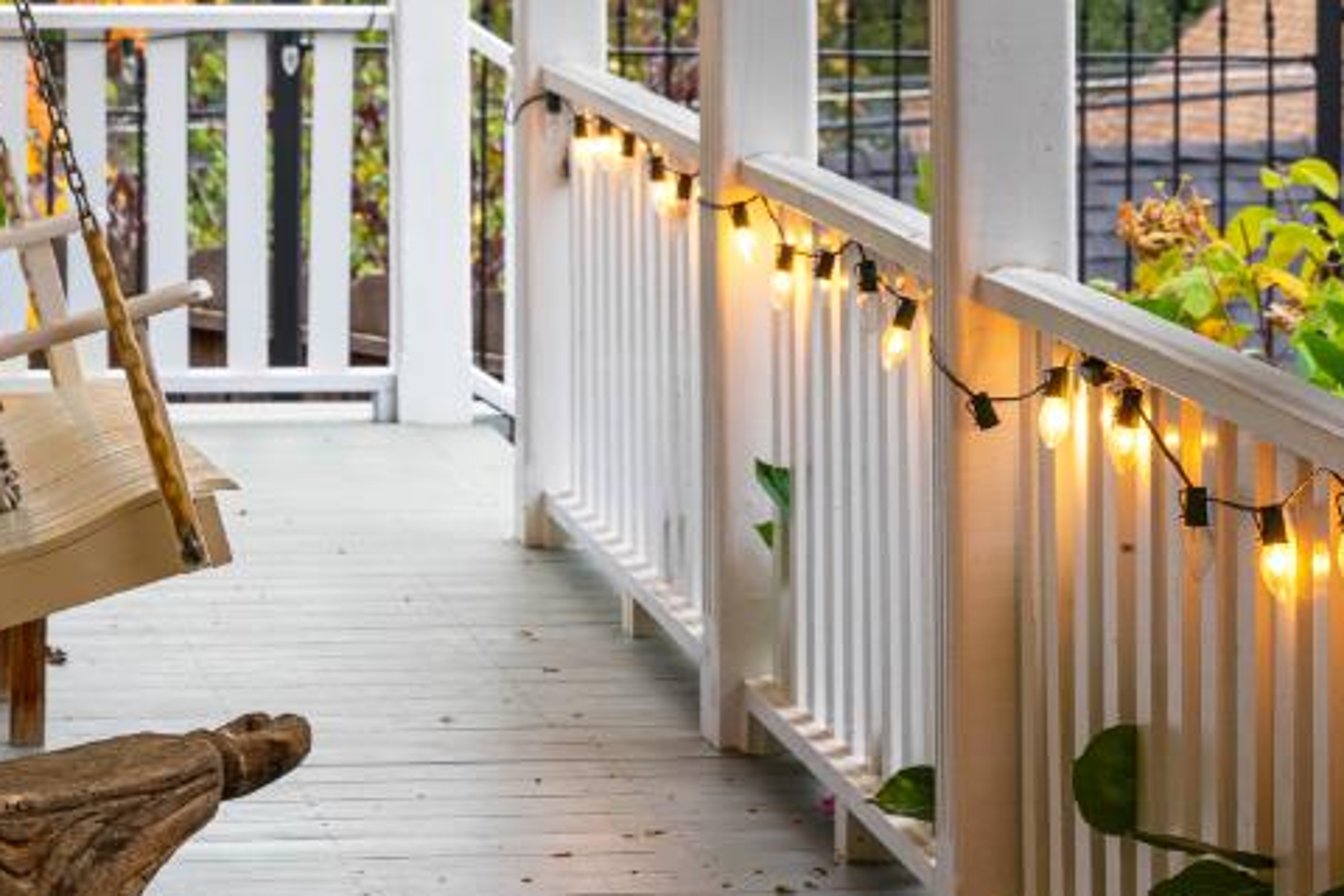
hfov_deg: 11.4
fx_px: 6750
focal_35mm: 181
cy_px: -354
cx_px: 918
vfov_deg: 7.5
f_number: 8
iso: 250
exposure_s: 1/6
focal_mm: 57.9
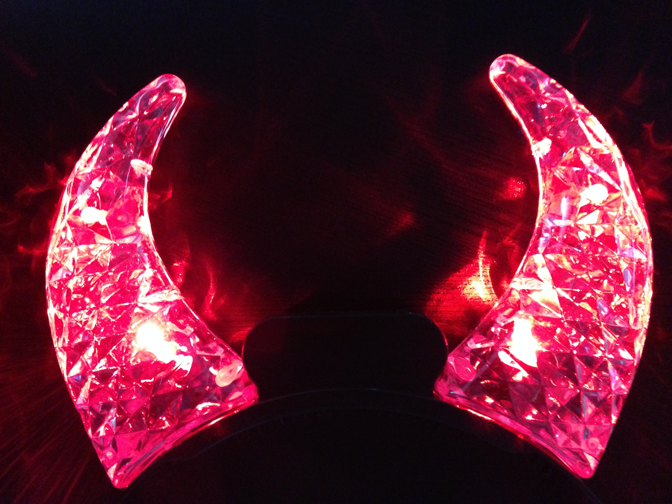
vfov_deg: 42.9
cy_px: 252
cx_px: 336
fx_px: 641
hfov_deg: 55.4
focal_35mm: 33
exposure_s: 1/15
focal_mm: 4.12
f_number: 2.4
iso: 640
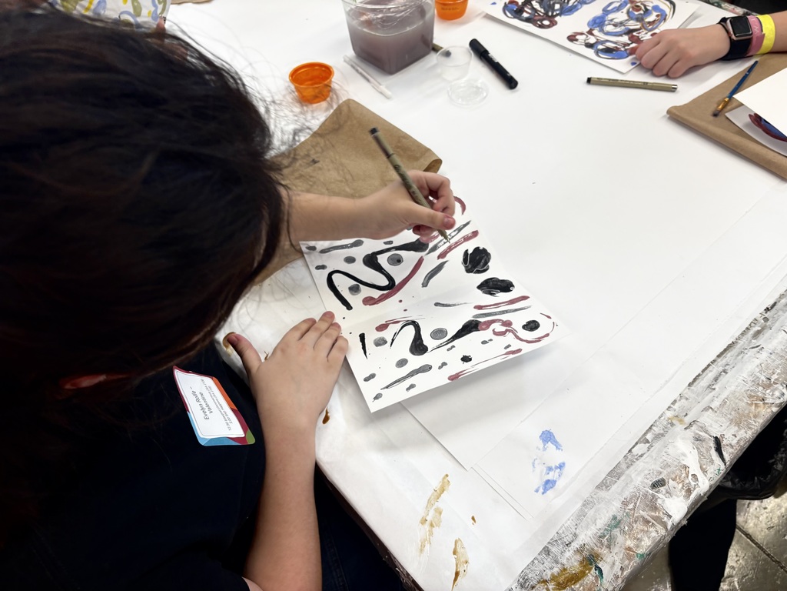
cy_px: 296
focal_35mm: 26
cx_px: 394
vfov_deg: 53.1
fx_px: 591
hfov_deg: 67.3
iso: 64
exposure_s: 1/120
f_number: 1.6
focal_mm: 5.96
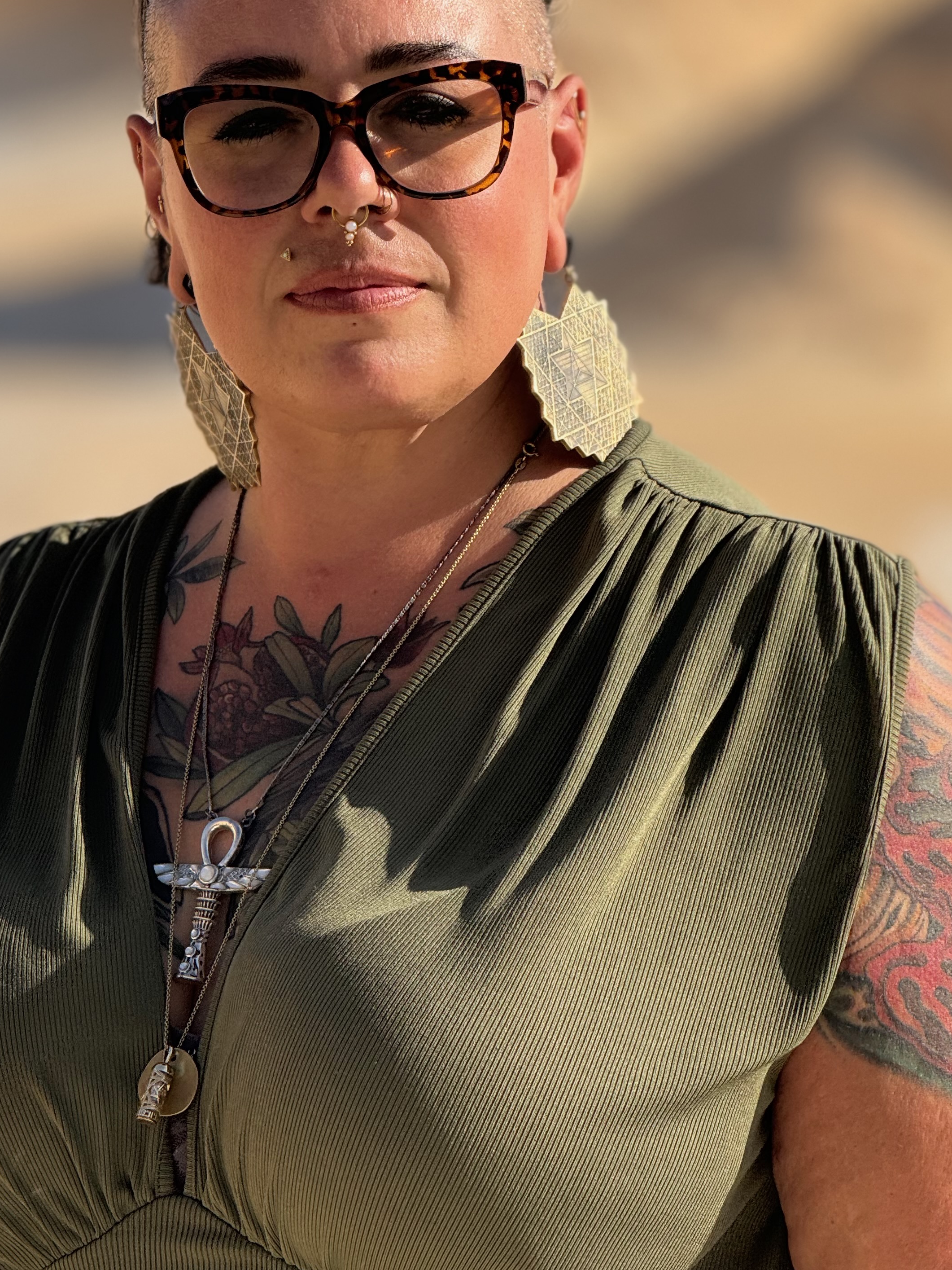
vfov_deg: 11.6
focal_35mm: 171
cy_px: 610
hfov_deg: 8.7
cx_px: 388
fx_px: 6270
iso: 50
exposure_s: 1/1969
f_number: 2.8
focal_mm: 15.66
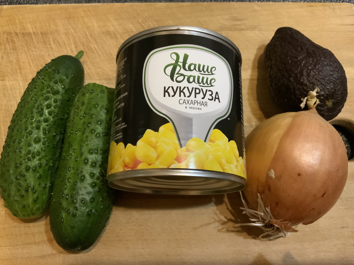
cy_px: 132
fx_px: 297
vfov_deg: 48.2
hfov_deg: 61.7
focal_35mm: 29
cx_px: 177
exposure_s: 1/25
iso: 400
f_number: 1.8
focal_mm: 3
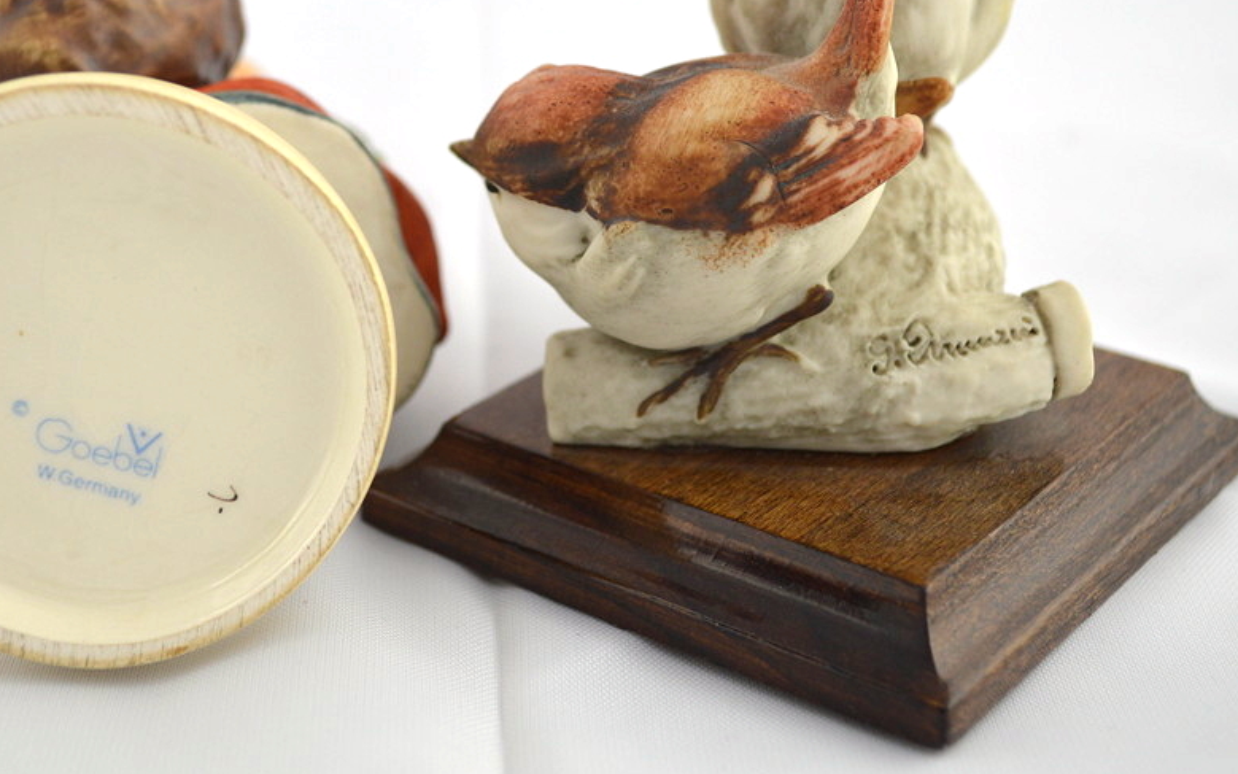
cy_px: 266
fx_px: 2317
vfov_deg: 18.9
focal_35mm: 69
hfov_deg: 29.9
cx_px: 521
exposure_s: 1/60
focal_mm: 35
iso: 400
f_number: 5.6
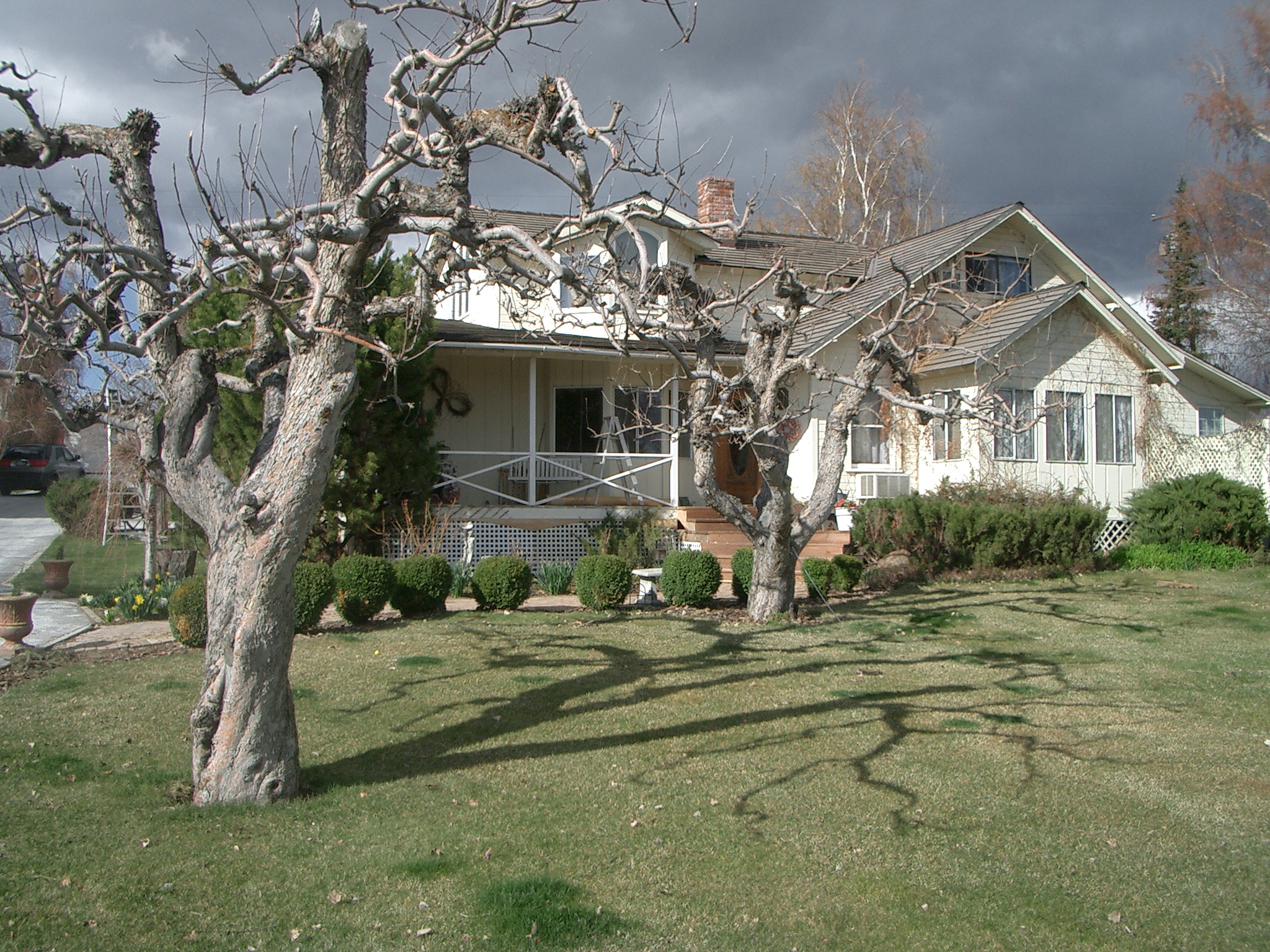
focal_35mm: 35
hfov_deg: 52.6
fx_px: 1284
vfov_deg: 40.7
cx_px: 635
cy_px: 476
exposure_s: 1/500
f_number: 4.3
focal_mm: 5.8
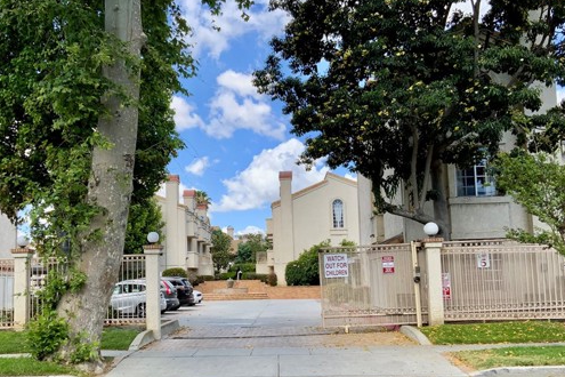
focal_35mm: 39
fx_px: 612
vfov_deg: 34.1
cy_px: 224
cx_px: 253
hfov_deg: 49.5
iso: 16
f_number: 1.8
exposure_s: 1/739
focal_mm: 3
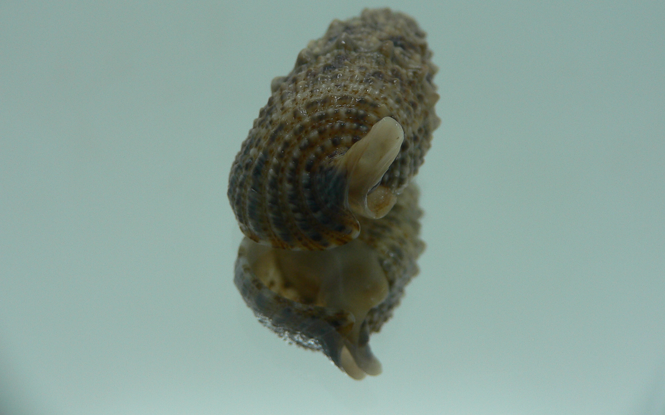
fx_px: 689
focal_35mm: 38
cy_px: 160
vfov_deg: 33.4
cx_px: 334
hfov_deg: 51.5
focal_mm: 4.6
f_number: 2.8
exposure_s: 1/60
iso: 80
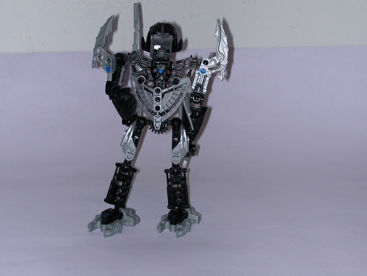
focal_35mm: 68
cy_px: 138
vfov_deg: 21.6
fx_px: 721
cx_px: 184
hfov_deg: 28.6
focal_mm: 10.4
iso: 100
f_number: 3.7
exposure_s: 1/59.9
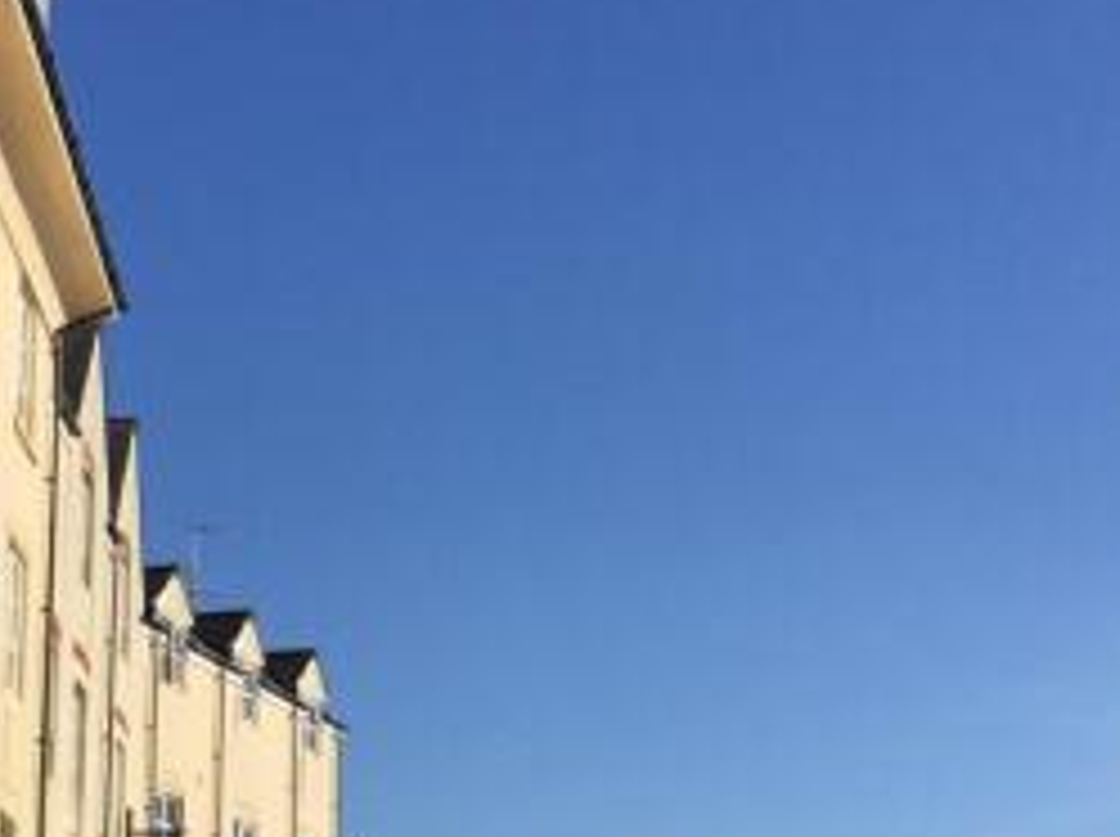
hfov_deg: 28.3
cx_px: 331
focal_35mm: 68
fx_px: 2197
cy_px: 664
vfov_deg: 21.3
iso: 32
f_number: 2.2
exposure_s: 1/3049
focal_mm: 4.15
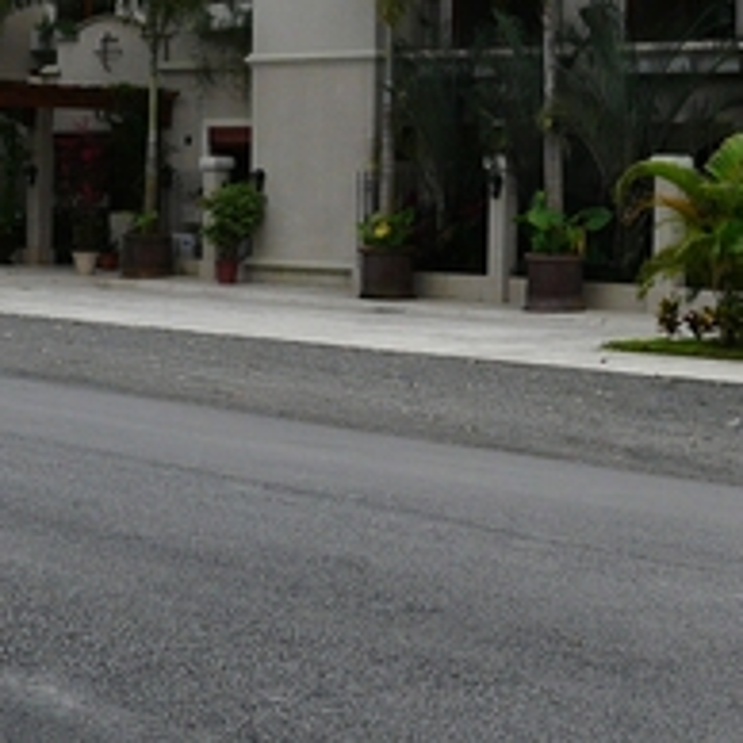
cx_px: 529
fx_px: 1991
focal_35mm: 82
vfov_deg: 21.0
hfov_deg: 21.0
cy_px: 203
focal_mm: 4.6
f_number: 4
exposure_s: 1/200
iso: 100
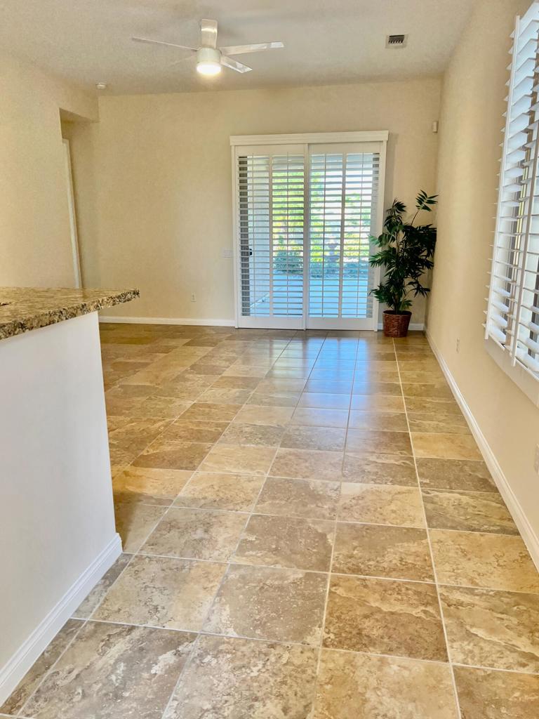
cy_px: 360
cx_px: 270
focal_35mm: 26
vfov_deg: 67.3
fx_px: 540
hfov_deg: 53.1
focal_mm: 5.7
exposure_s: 1/120
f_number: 1.5
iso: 100
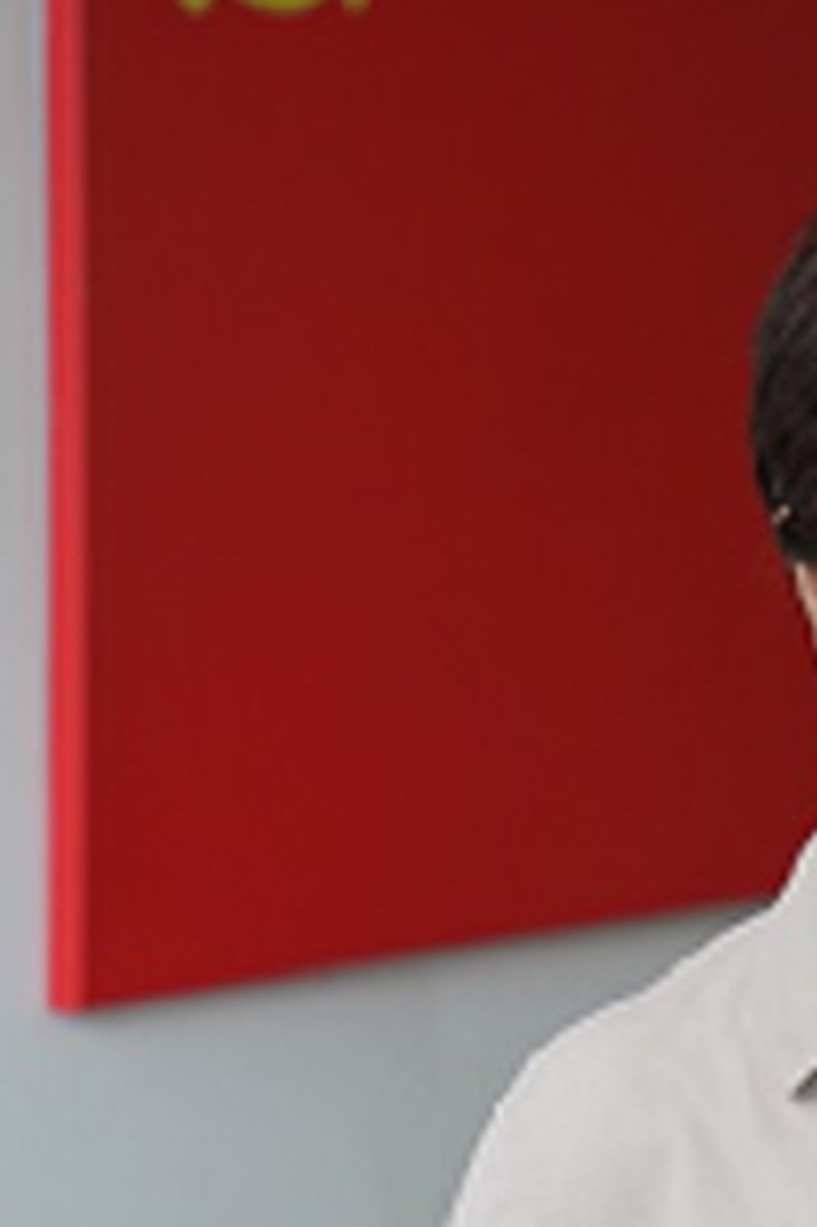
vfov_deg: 14.9
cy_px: 589
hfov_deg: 9.9
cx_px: 777
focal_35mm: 138
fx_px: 4703
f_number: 4
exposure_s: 1/160
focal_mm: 70
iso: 500
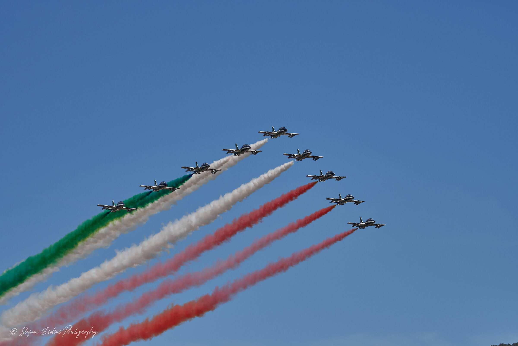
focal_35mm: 158
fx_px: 2266
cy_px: 173
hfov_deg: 13.0
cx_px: 259
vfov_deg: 8.7
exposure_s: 1/3200
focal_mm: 105
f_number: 4
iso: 100
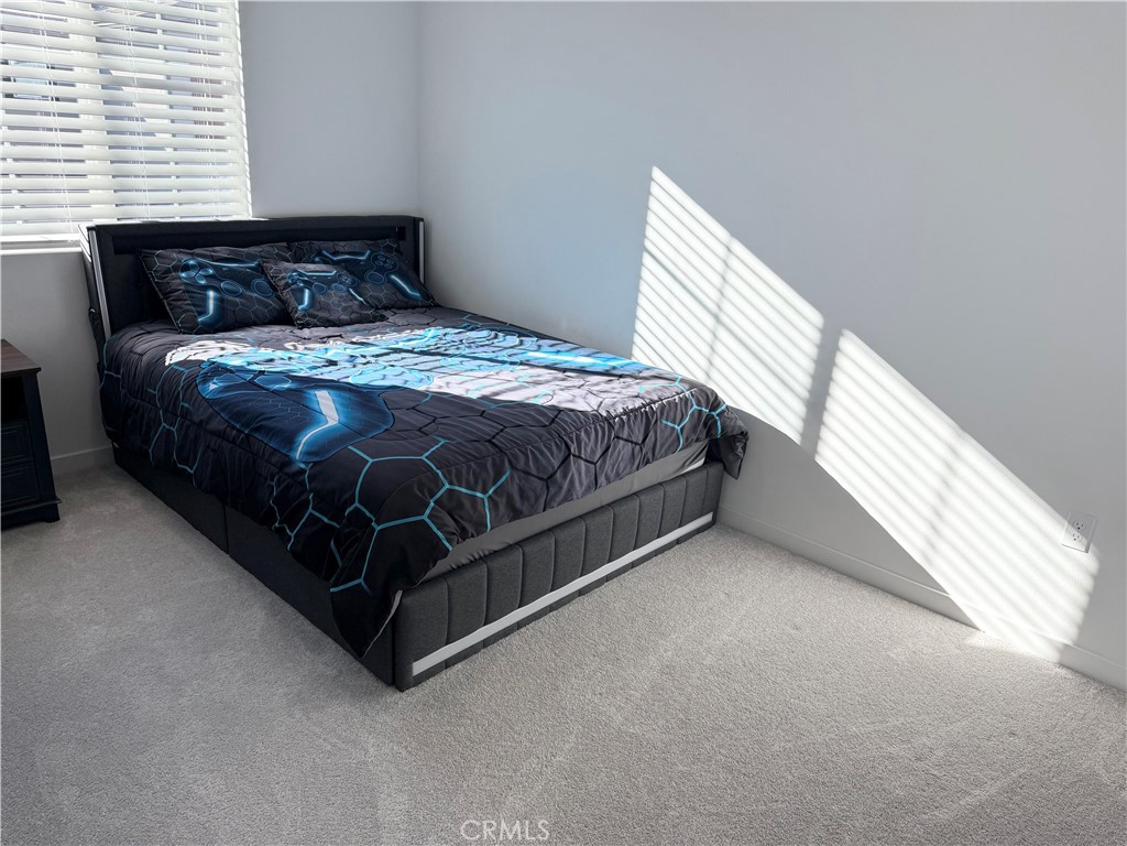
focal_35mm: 24
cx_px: 564
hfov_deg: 71.6
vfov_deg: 56.8
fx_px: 781
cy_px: 423
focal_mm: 6.76
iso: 100
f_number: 1.78
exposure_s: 1/742
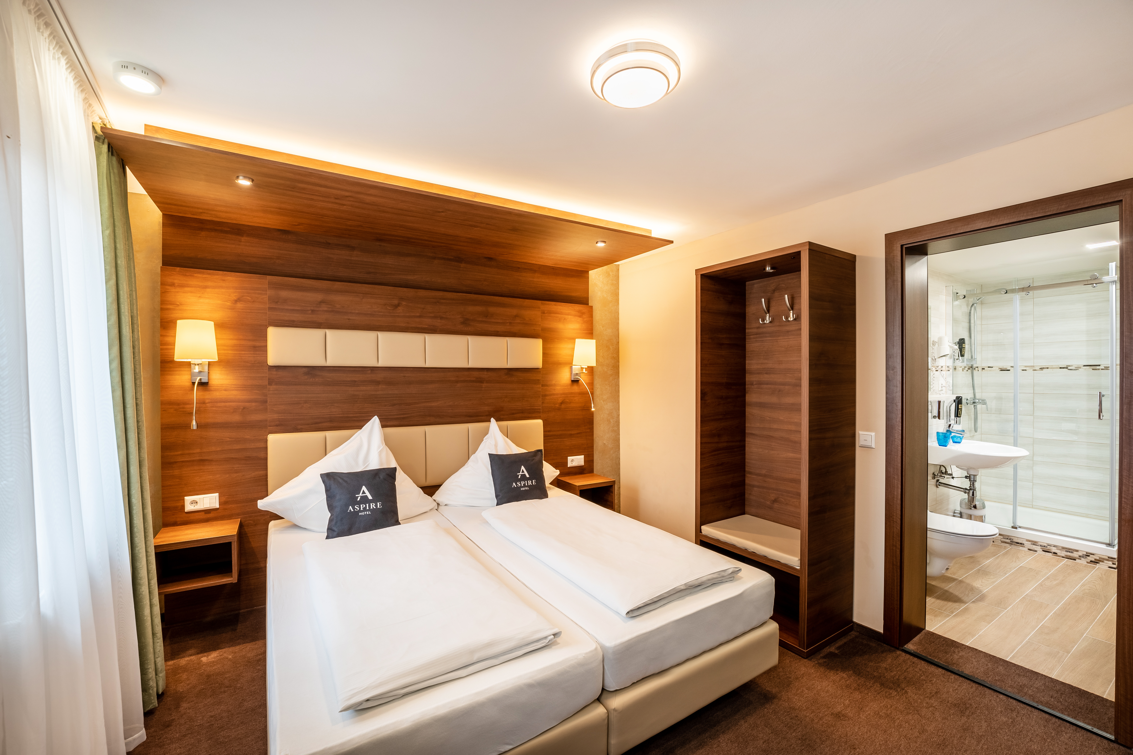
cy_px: 378
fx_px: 441
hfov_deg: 104.3
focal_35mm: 14
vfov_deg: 81.2
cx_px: 566
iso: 320
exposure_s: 1/30
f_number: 9
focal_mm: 14
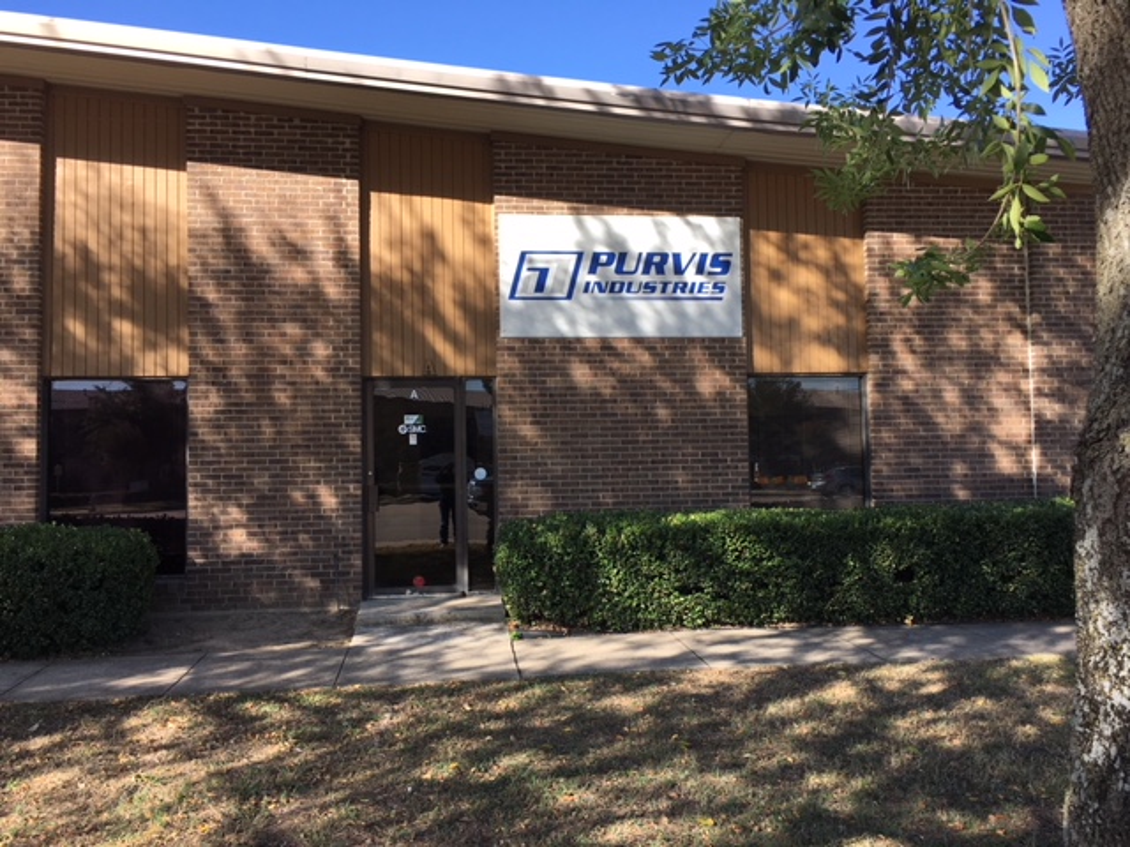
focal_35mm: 29
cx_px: 565
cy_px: 424
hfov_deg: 61.7
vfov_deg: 48.2
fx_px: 947
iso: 25
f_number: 2.2
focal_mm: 4.15
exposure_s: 1/506
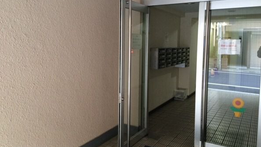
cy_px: 61
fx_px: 221
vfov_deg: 36.6
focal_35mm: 32
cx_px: 132
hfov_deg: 61.0
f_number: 2.2
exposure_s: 1/30
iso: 200
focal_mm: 4.15
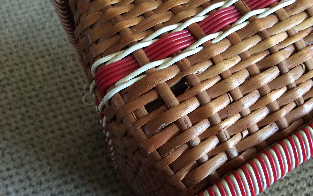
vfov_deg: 37.2
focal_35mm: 34
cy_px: 108
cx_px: 156
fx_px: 290
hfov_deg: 56.7
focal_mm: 3.3
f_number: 2.4
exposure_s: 1/25
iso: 125
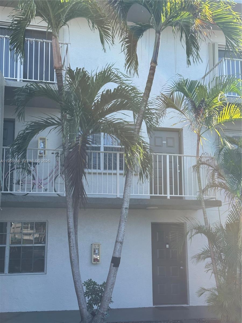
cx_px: 121
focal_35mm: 48
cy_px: 162
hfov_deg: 30.3
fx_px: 447
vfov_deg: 39.7
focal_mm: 6.86
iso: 64
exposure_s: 1/1041
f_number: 1.78
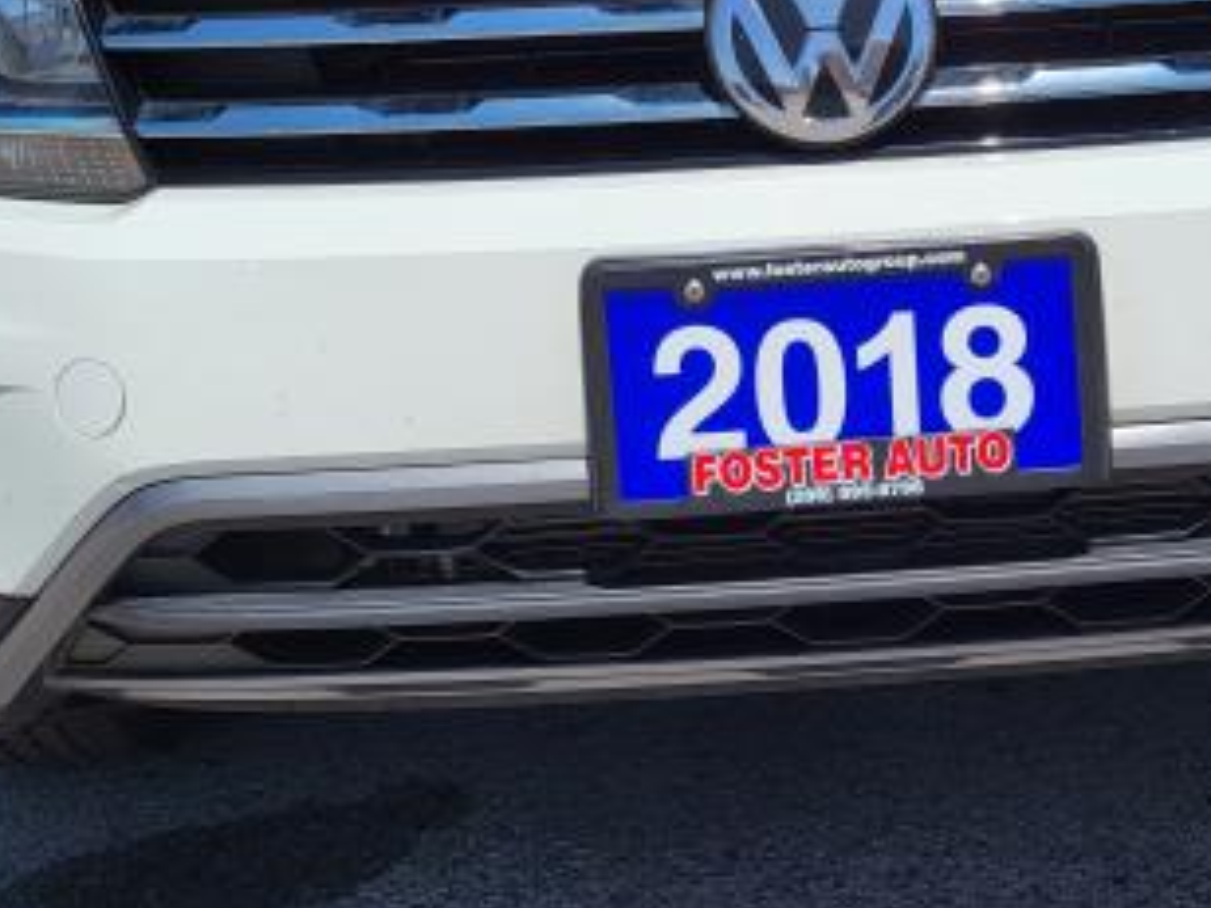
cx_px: 830
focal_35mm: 54
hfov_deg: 35.1
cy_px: 102
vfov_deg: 26.2
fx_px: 1889
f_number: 1.8
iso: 40
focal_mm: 5.4
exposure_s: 1/5075
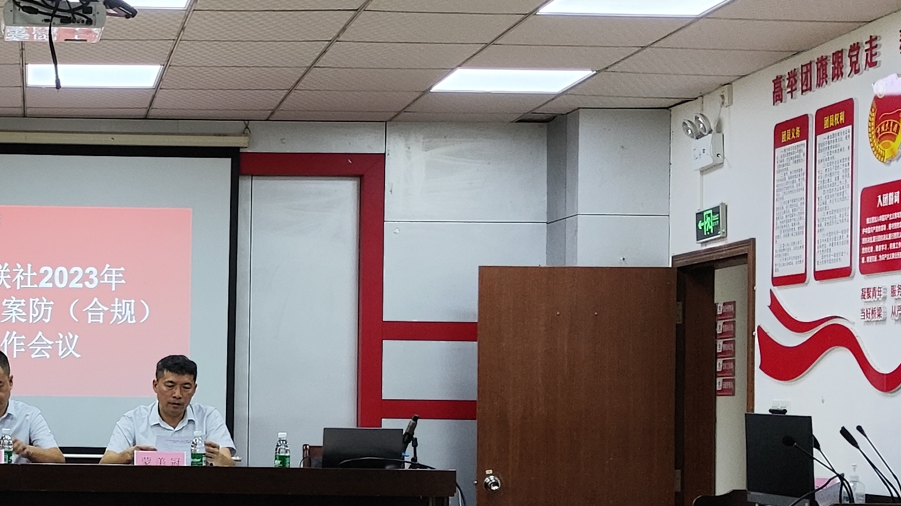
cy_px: 379
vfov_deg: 15.4
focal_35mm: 78
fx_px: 1863
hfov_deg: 25.9
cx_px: 23
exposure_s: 1/33.3
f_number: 1.8
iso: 89
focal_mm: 4.68
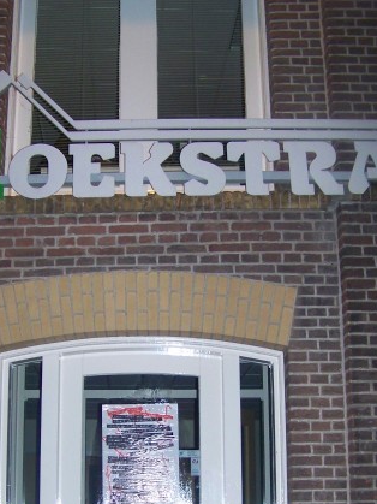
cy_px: 345
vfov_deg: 34.5
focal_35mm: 55
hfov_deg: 26.5
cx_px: 150
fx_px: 799
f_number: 2.8
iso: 200
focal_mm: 5.85
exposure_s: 1/125
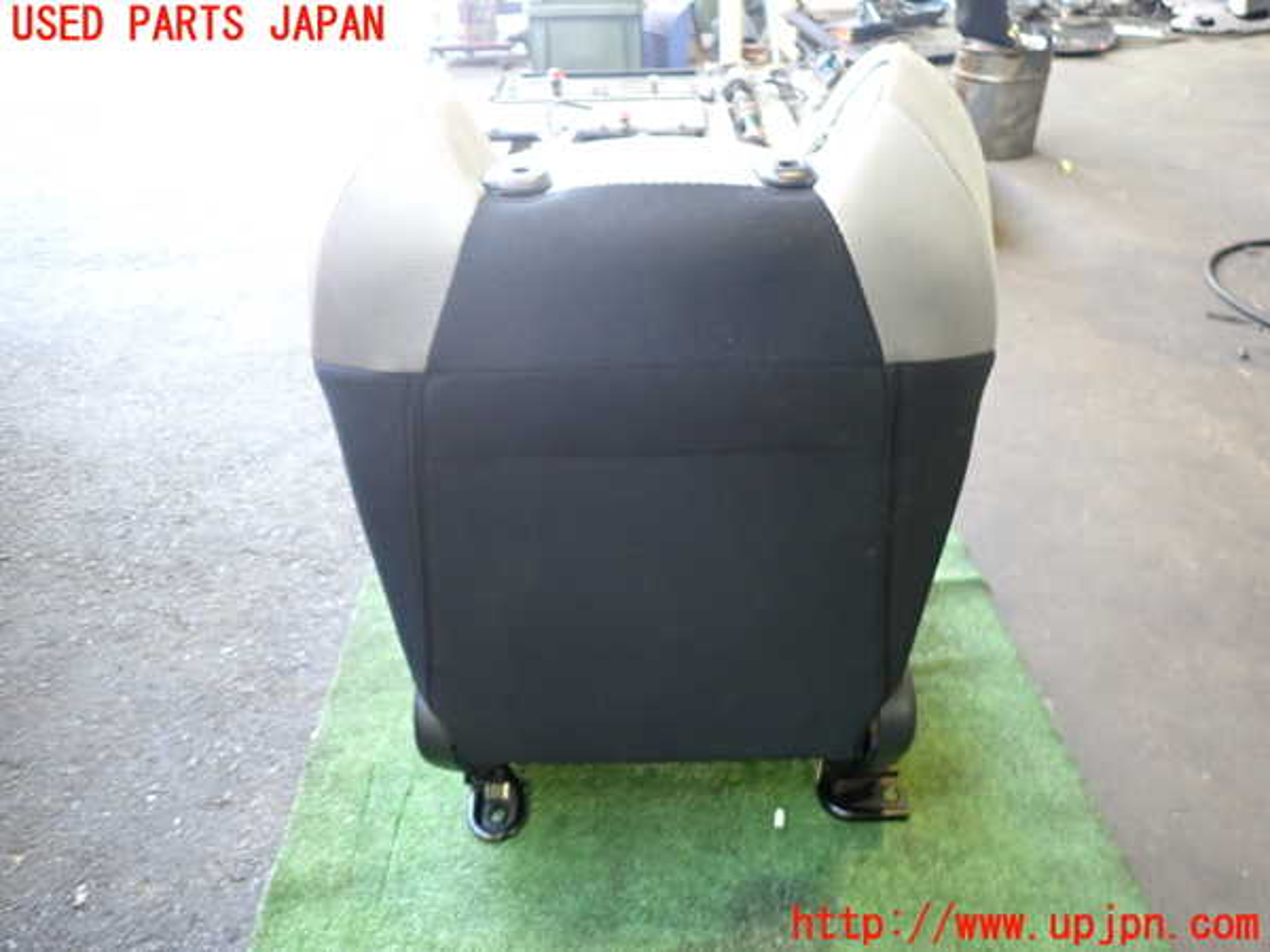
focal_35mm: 25
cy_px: 476
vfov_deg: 54.9
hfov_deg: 69.4
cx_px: 635
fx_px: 917
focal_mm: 4.5
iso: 400
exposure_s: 1/30
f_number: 2
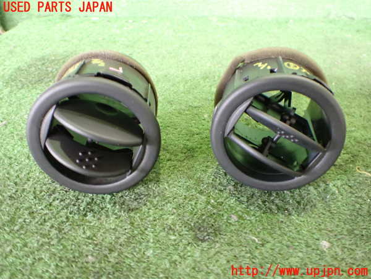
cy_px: 140
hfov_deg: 60.0
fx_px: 322
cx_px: 186
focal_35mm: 30
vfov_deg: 46.8
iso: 1000
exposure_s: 1/30
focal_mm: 5.4
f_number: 2.3
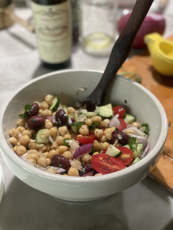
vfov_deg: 36.8
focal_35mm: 52
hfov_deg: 28.0
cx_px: 86
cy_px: 115
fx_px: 347
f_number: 2
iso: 250
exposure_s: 1/40
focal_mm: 6
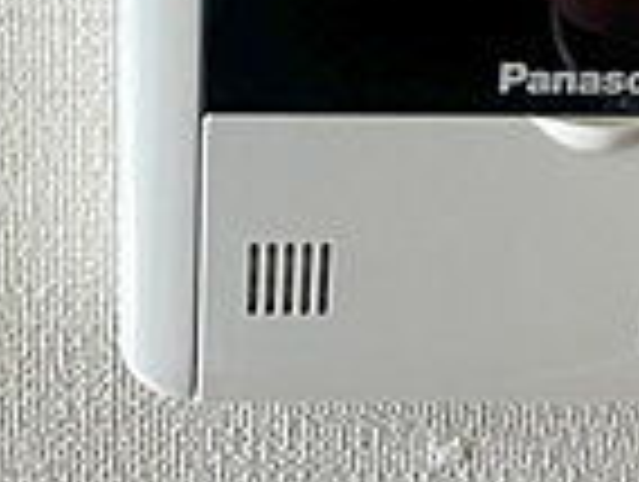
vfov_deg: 22.5
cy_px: 0
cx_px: 216
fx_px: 1165
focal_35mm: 63
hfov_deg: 30.5
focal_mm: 1.55
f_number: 2.4
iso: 160
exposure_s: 1/99
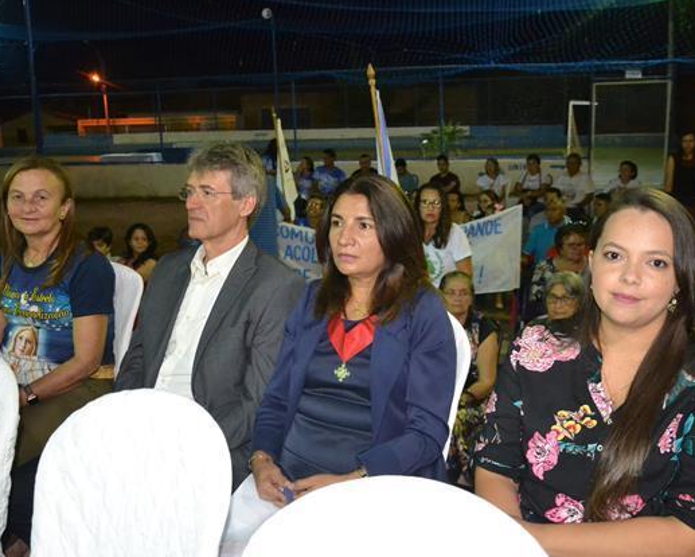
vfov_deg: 40.6
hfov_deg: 49.6
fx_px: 753
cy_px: 285
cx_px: 348
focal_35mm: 37
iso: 3200
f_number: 3.8
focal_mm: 21
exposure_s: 1/60
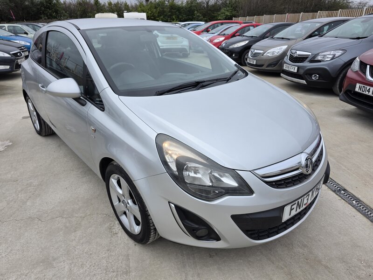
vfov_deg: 58.9
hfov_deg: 73.9
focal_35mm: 23
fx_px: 248
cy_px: 140
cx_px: 186
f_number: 1.7
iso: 80
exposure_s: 1/3134
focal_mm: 6.3
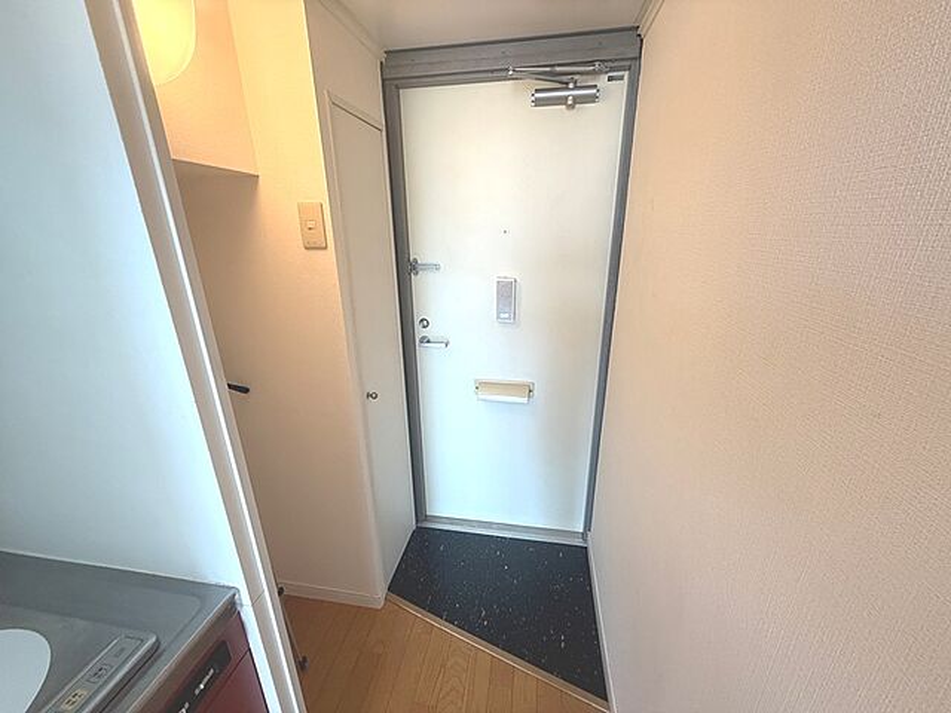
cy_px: 356
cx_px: 476
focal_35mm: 14
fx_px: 385
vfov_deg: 85.7
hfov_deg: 102.1
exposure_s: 1/120
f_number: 2.2
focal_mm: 2.22
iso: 200
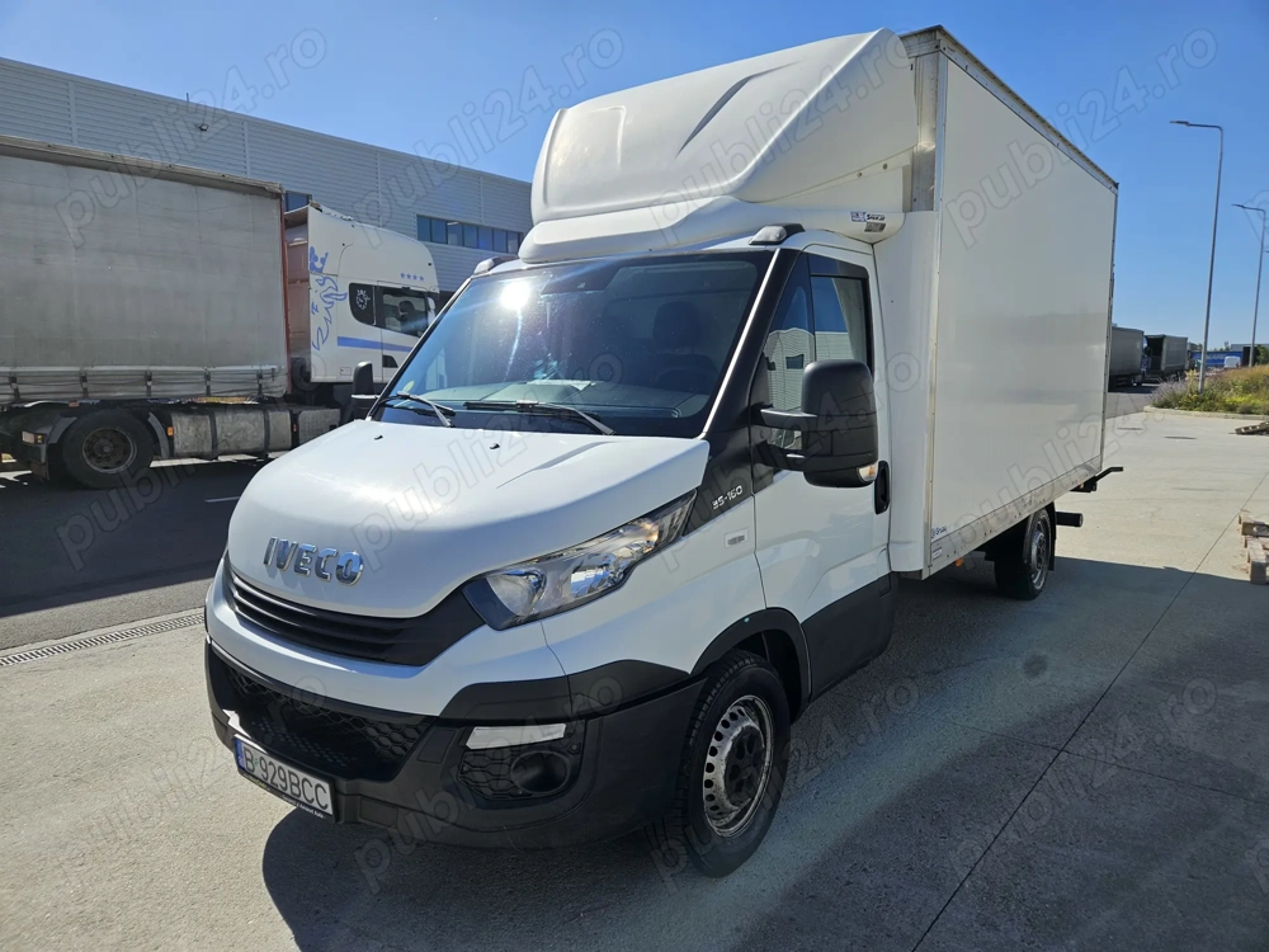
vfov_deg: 58.9
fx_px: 843
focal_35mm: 23
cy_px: 476
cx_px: 634
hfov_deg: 73.9
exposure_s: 1/2476
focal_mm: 5.4
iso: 25
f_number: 1.8
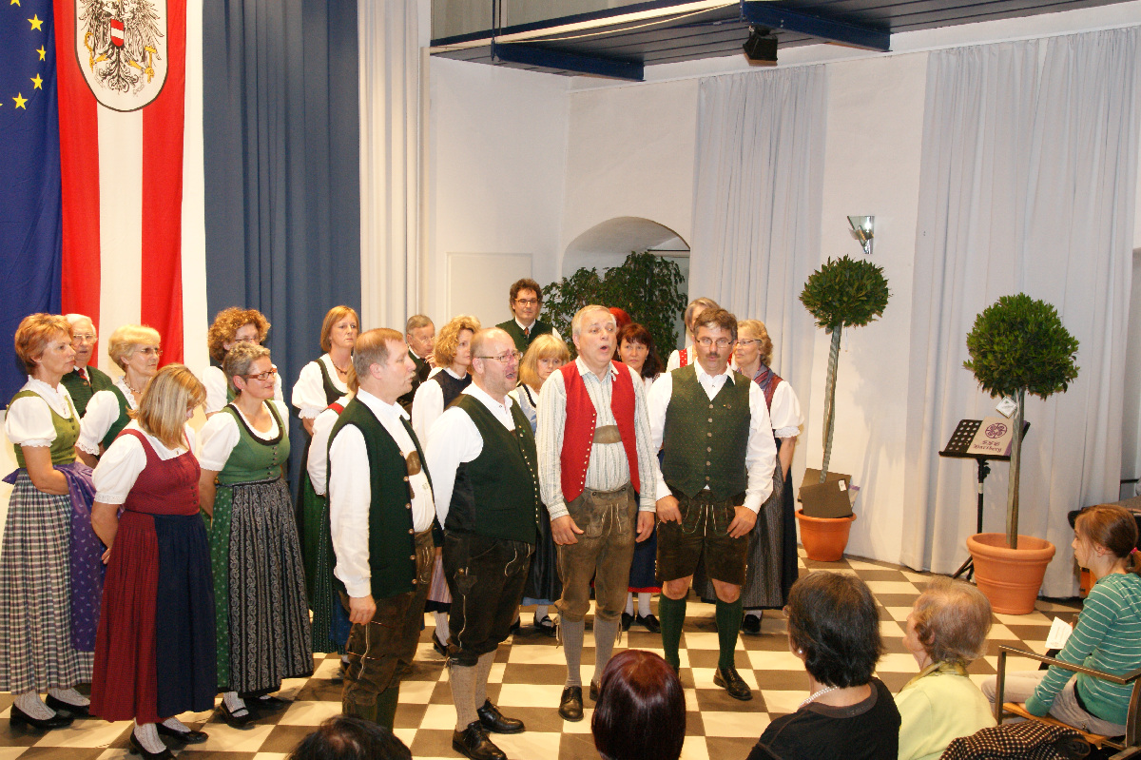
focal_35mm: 39
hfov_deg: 49.6
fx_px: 1236
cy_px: 380
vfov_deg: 34.2
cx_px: 570
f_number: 5.6
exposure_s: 1/25
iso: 800
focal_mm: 26
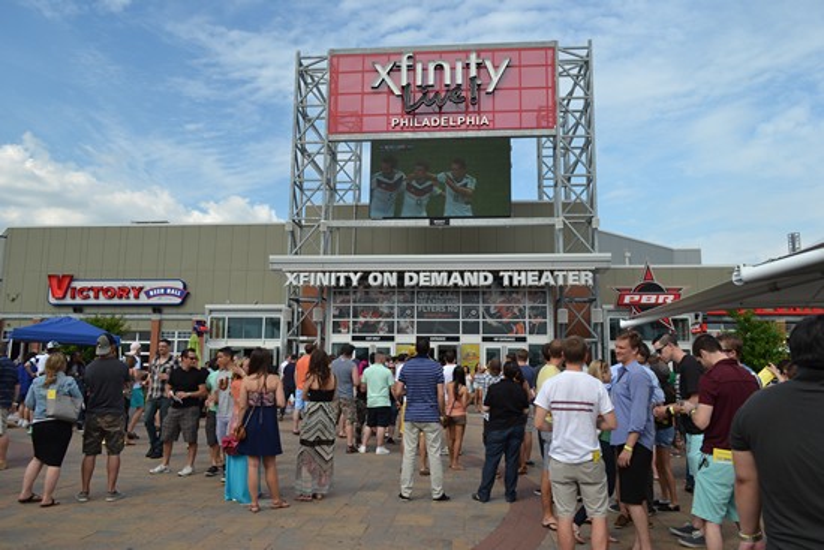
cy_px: 275
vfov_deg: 48.0
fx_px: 618
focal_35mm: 27
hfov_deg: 67.4
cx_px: 412
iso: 100
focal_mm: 18
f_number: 6.3
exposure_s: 1/160
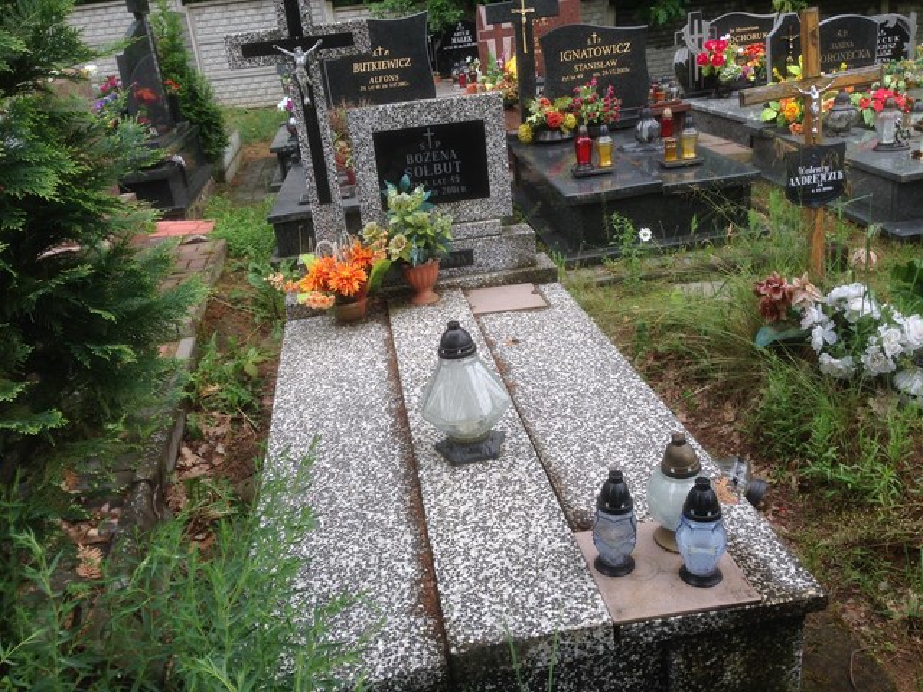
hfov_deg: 55.4
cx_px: 462
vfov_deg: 42.9
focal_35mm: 33
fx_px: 880
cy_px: 346
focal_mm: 4.12
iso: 50
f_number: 2.4
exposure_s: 1/223
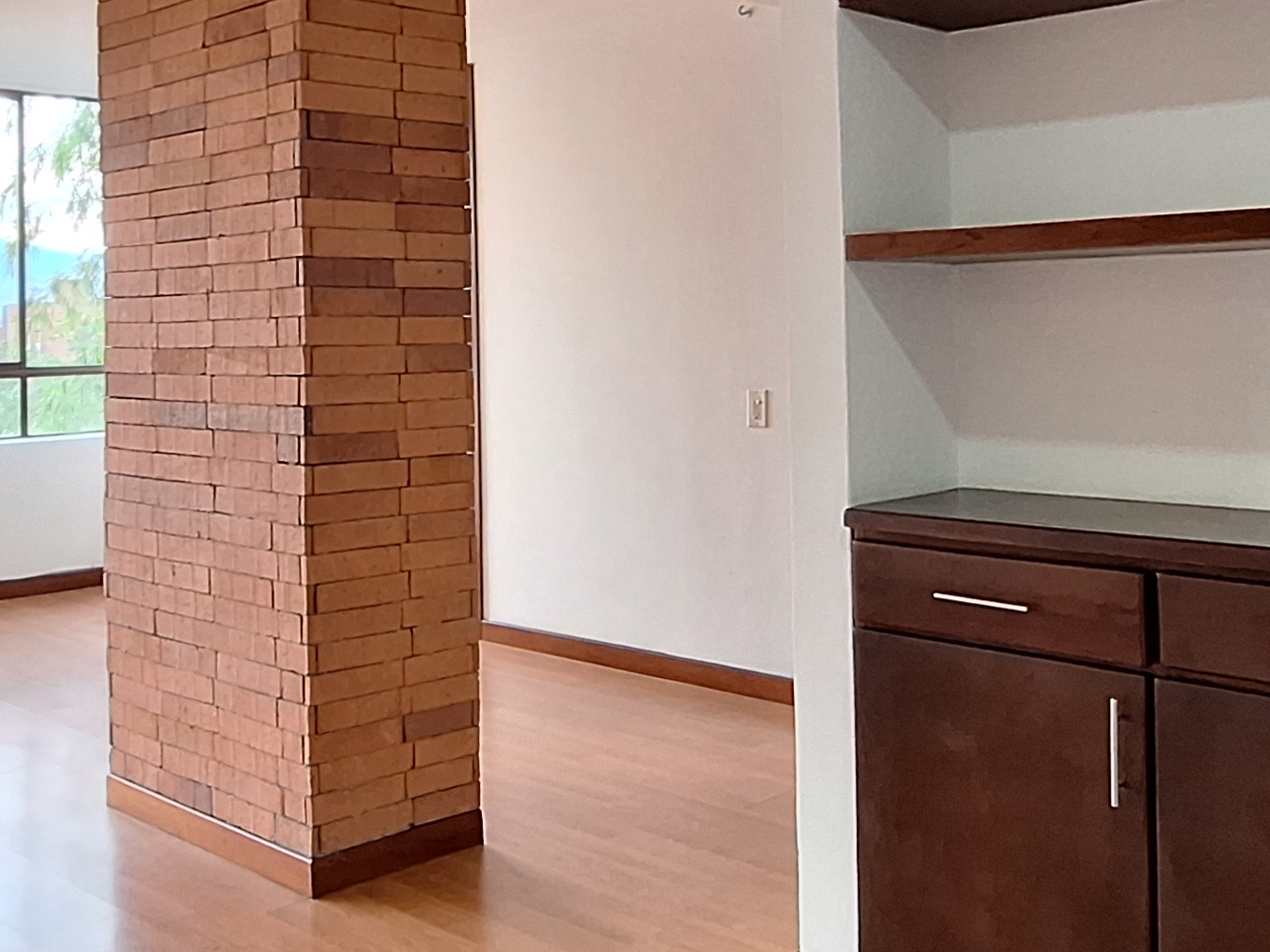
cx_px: 484
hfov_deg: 48.6
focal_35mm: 38
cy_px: 290
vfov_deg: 37.2
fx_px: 1394
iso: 200
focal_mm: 1.74
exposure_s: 1/50
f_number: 2.2
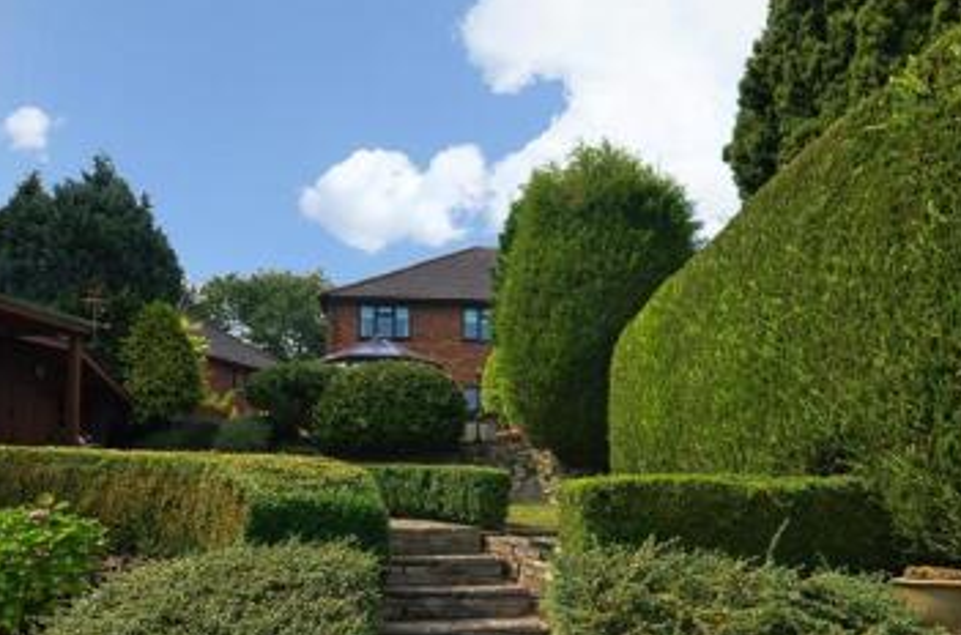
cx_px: 474
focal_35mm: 28
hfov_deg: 65.6
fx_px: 745
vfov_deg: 44.3
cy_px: 493
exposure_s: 1/320
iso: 200
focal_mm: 10
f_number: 9
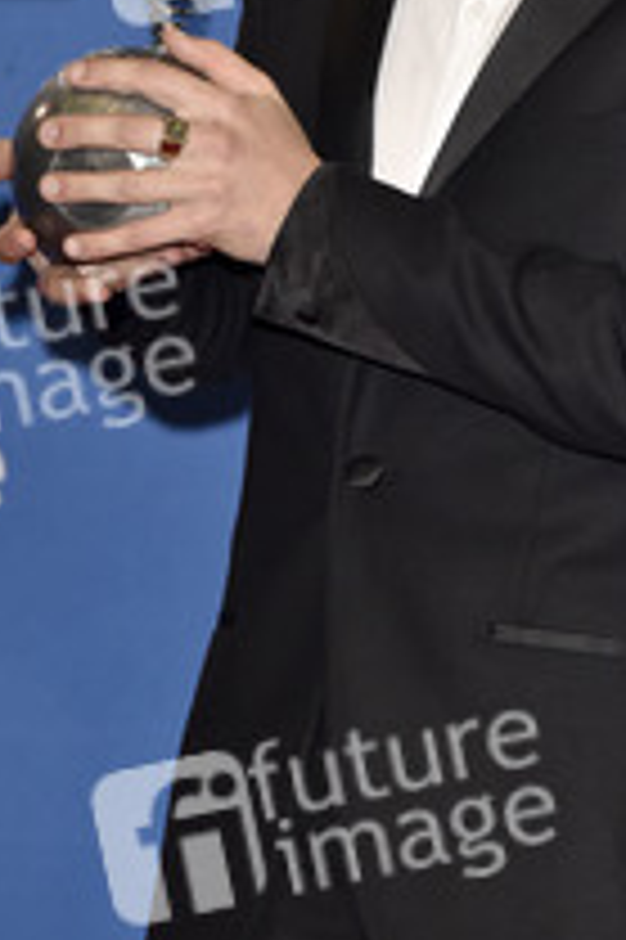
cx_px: 455
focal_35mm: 382
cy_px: 144
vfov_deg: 5.4
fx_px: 9980
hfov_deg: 3.6
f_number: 6.3
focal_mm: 200
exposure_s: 1/250
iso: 1600
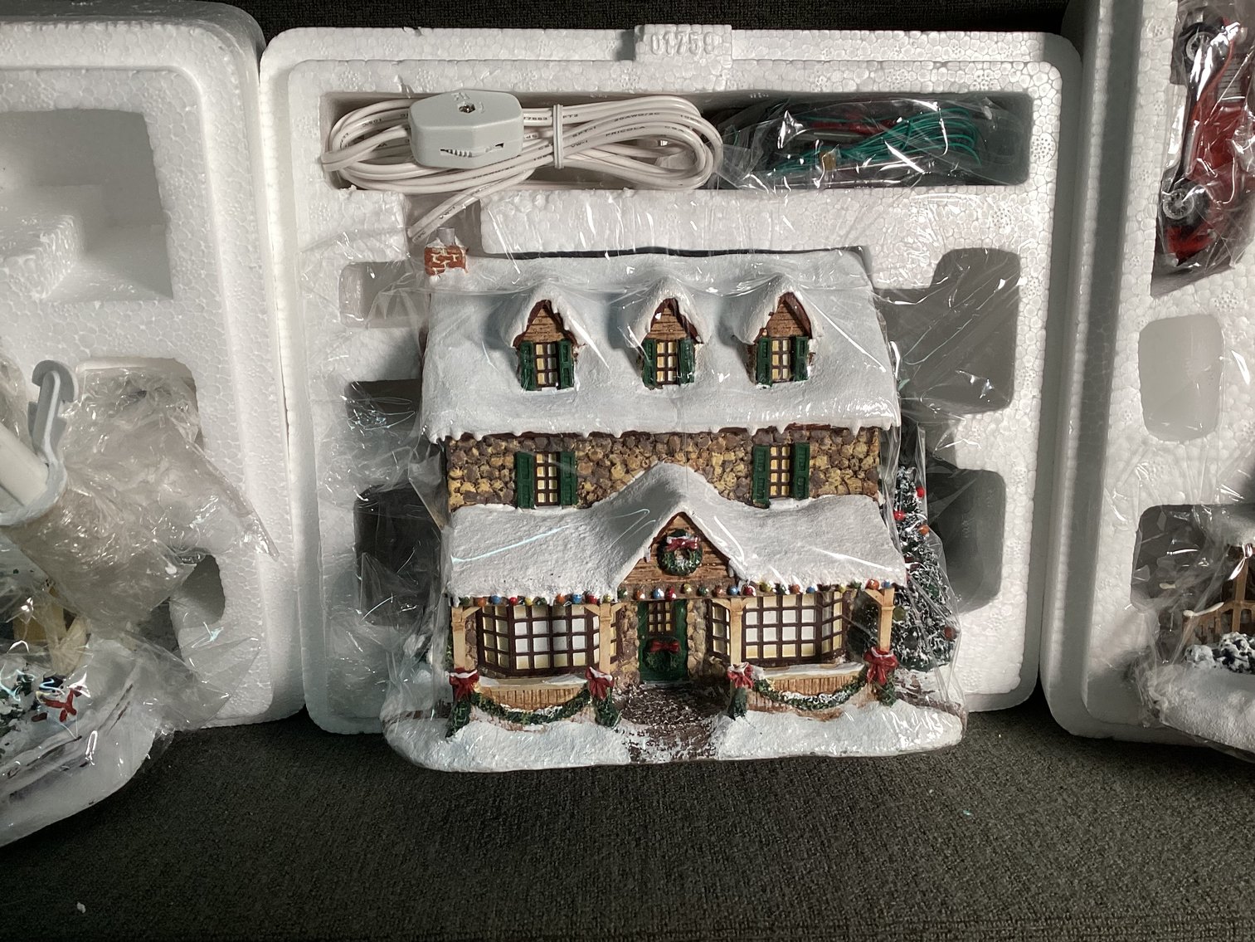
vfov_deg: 45.4
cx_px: 628
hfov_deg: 58.3
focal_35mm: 31
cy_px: 471
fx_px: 1124
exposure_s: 1/60
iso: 64
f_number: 2.4
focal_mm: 3.3
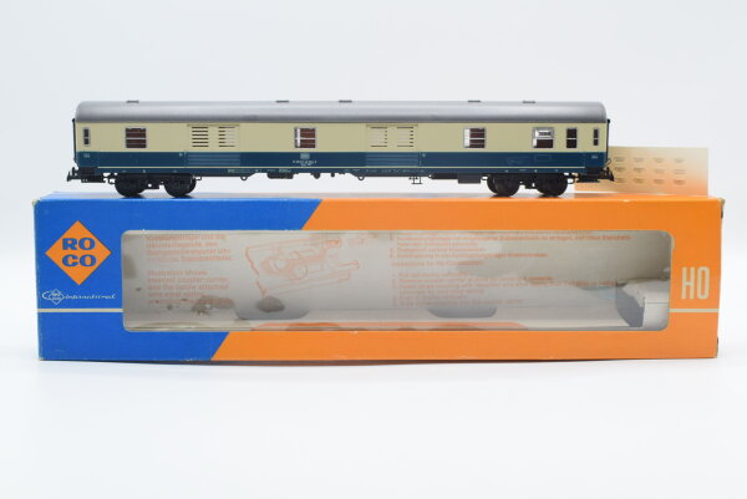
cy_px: 250
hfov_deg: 37.8
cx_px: 374
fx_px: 1090
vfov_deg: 25.8
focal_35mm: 52
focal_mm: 35
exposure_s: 1/125
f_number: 8
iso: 400
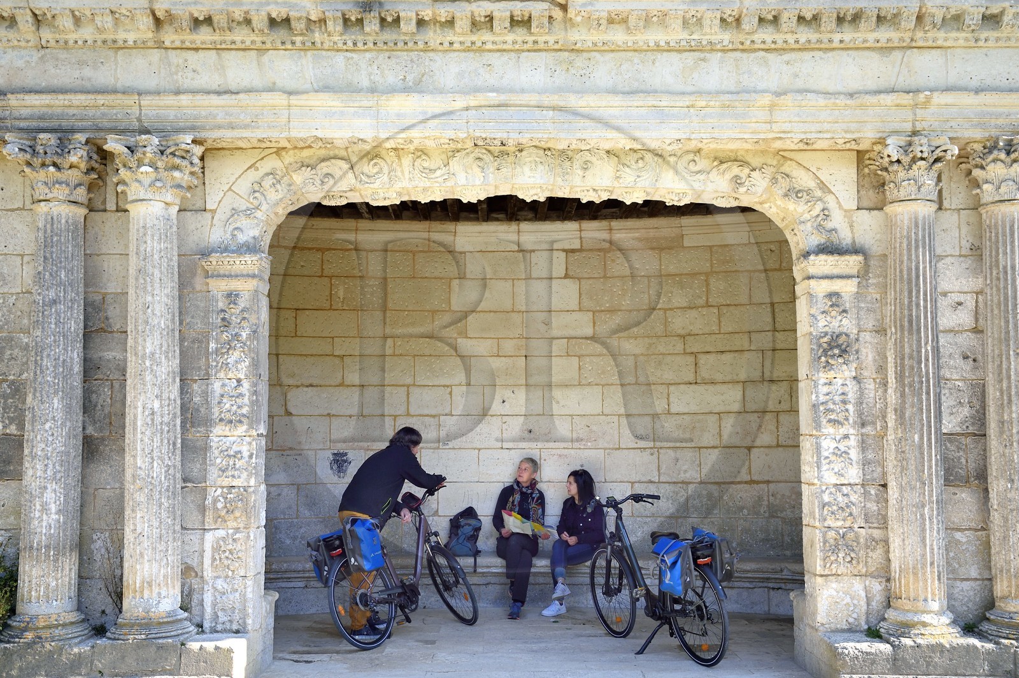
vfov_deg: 33.4
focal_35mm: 40
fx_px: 1132
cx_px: 510
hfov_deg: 48.5
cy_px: 339
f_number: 10
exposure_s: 1/200
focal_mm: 40
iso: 400
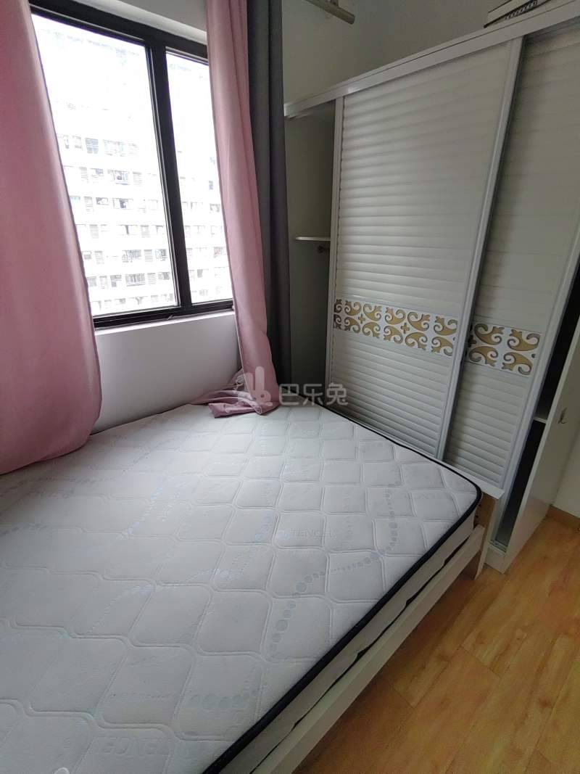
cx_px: 290
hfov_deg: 78.1
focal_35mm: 16
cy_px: 387
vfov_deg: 94.5
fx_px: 358
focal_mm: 1.68
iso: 50
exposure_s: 1/100
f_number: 2.2
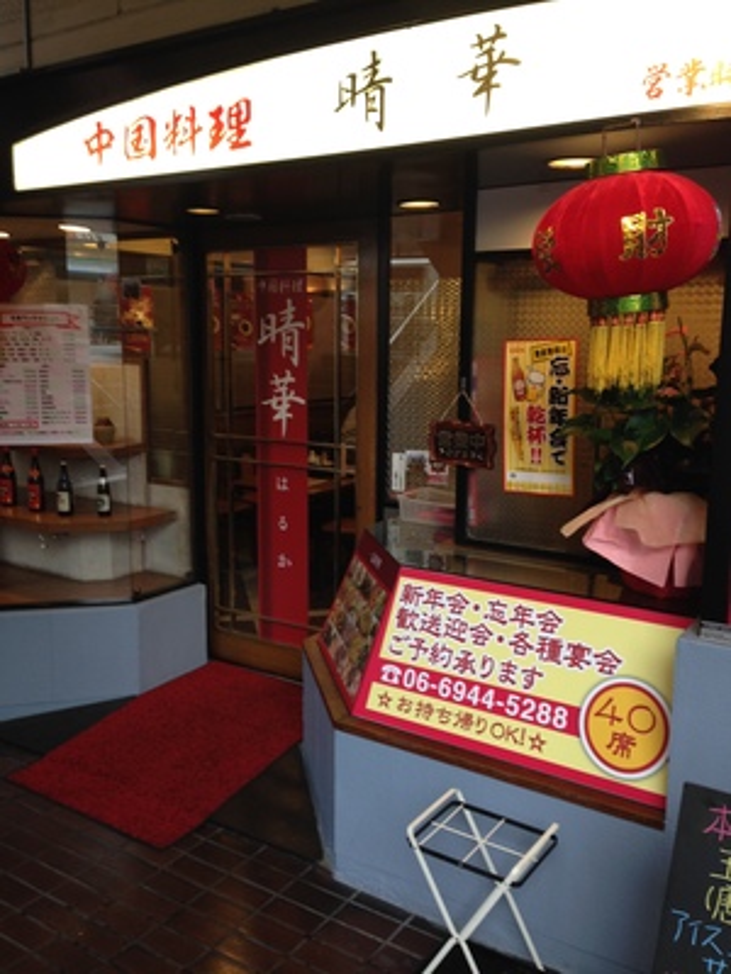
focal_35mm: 33
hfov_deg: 42.9
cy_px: 487
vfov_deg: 55.4
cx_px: 366
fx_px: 929
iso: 50
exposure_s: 1/20
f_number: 2.4
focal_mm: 4.12
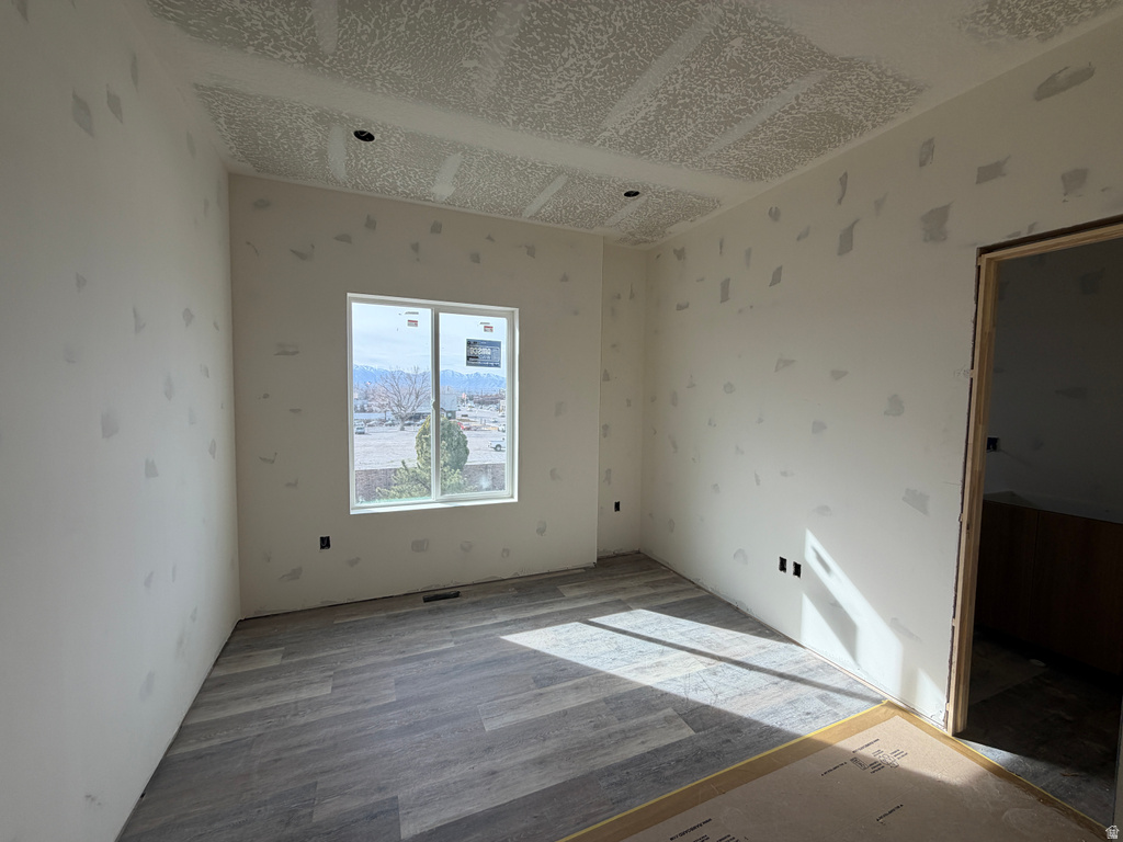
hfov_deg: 102.1
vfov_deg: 85.7
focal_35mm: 14
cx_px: 562
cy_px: 421
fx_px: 454
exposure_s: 1/338
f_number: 2.2
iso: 50
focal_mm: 2.22
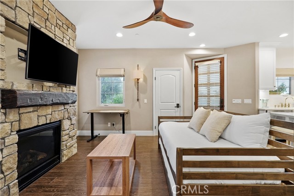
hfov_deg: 96.7
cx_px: 147
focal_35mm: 16
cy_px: 98
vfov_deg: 73.8
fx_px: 131
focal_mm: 16
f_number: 4
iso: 2000
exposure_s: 1/15
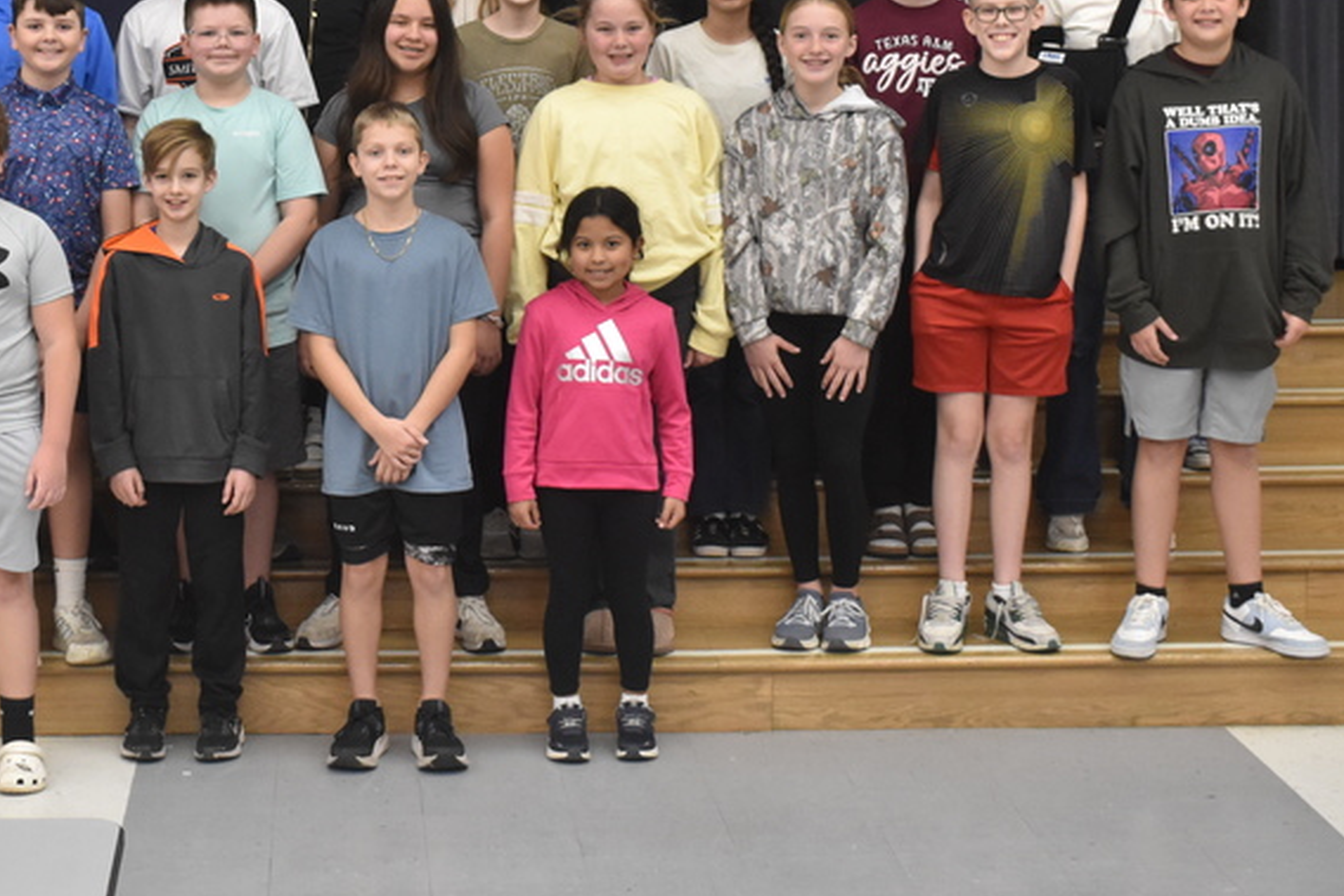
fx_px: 3133
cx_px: 355
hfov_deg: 24.0
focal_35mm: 84
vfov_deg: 16.1
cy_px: 134
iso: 1800
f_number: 5.6
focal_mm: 31
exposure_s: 1/50
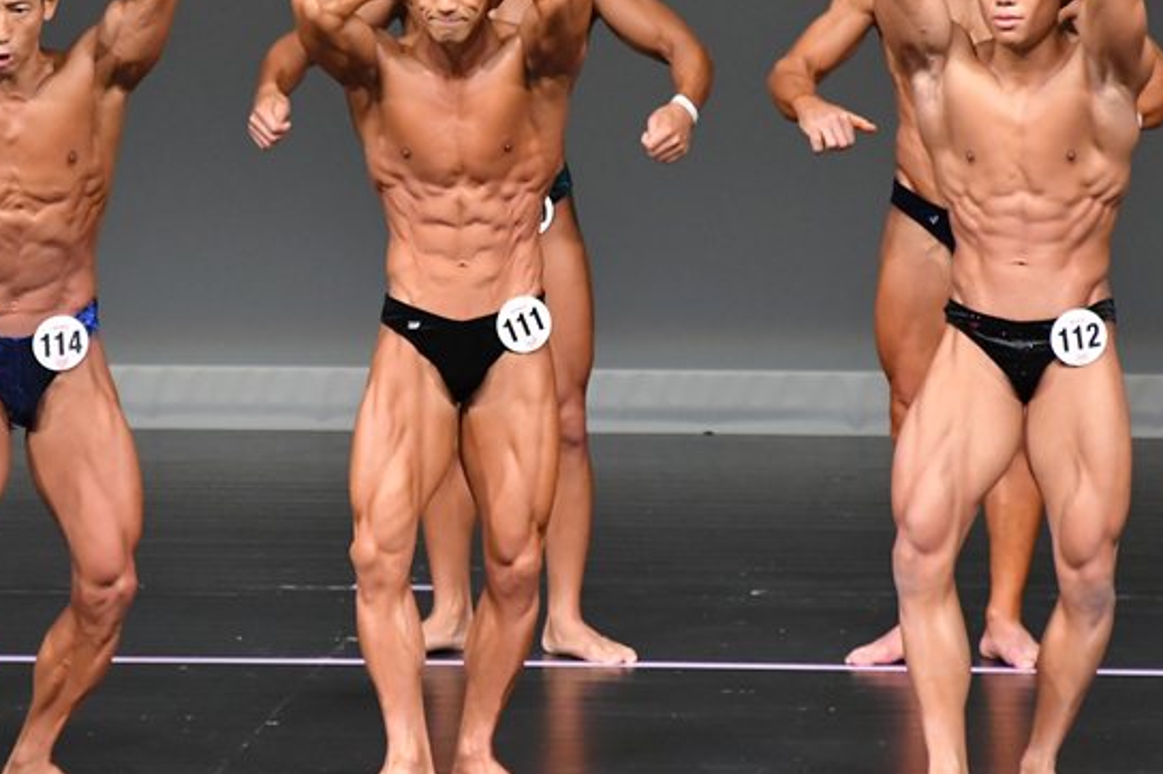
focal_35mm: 534
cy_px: 338
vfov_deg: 2.6
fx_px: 17240
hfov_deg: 3.9
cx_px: 591
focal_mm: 250
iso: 5000
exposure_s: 1/400
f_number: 5.6
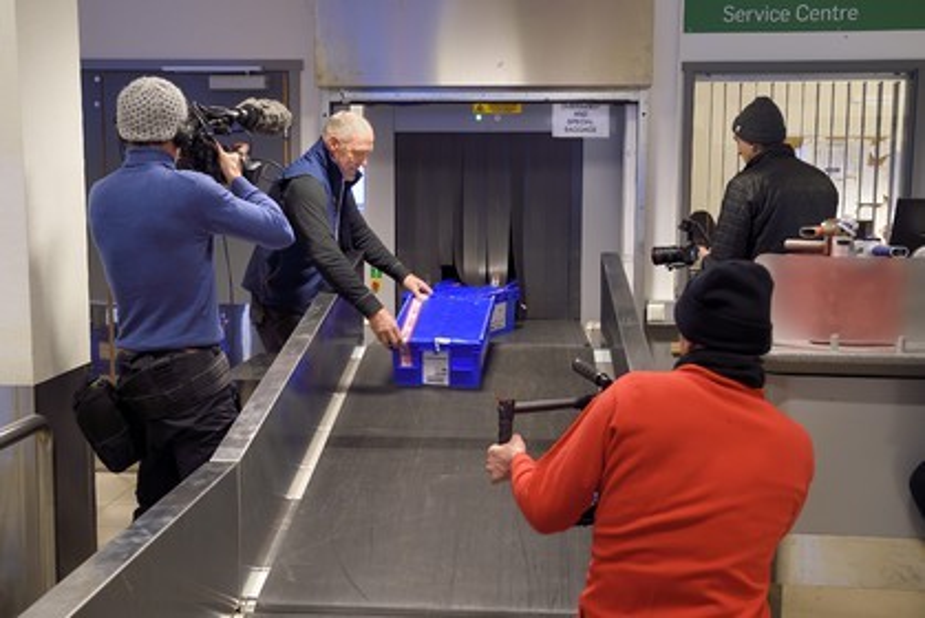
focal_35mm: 38
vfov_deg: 35.1
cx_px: 462
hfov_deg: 50.7
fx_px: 977
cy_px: 309
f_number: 5
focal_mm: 38
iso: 1600
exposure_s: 1/50
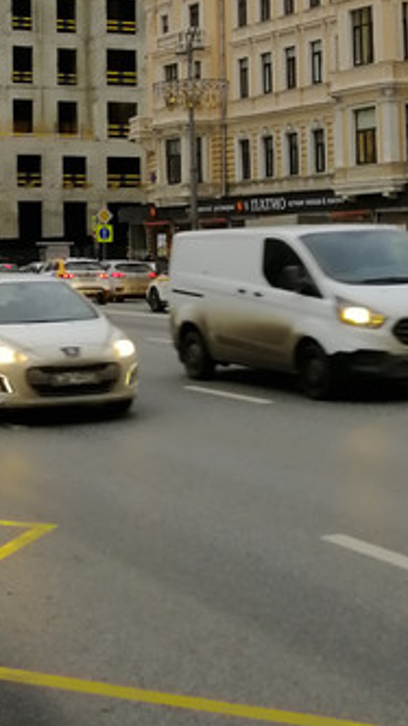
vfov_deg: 30.4
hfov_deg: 17.1
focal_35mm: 68
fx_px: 1310
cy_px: 161
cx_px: -39
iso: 200
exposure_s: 1/100
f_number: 1.8
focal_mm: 3.96
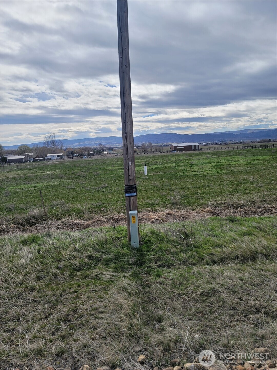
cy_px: 185
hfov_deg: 54.9
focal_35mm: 25
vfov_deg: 69.4
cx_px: 138
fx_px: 267
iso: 20
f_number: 1.8
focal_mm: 7
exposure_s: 1/1457
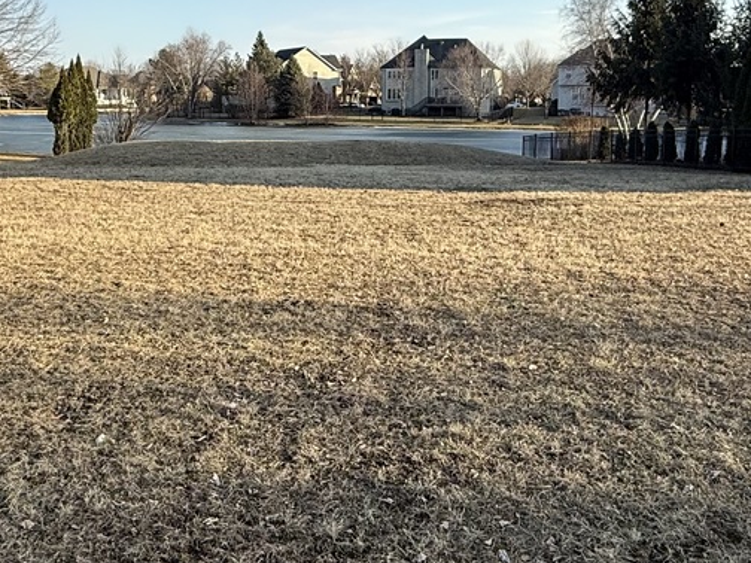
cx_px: 346
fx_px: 868
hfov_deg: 46.8
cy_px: 200
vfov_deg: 35.7
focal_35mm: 40
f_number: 2.2
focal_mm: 2.22
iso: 50
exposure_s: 1/1001
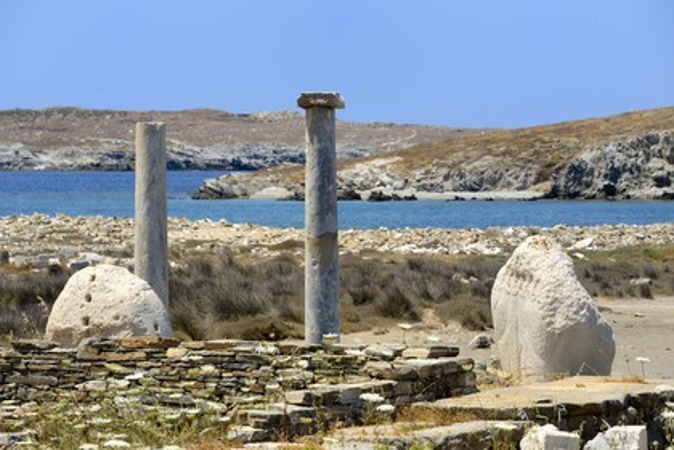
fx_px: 3463
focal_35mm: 185
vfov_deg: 7.4
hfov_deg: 11.1
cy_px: 225
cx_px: 337
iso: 200
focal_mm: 185
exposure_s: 1/320
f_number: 11
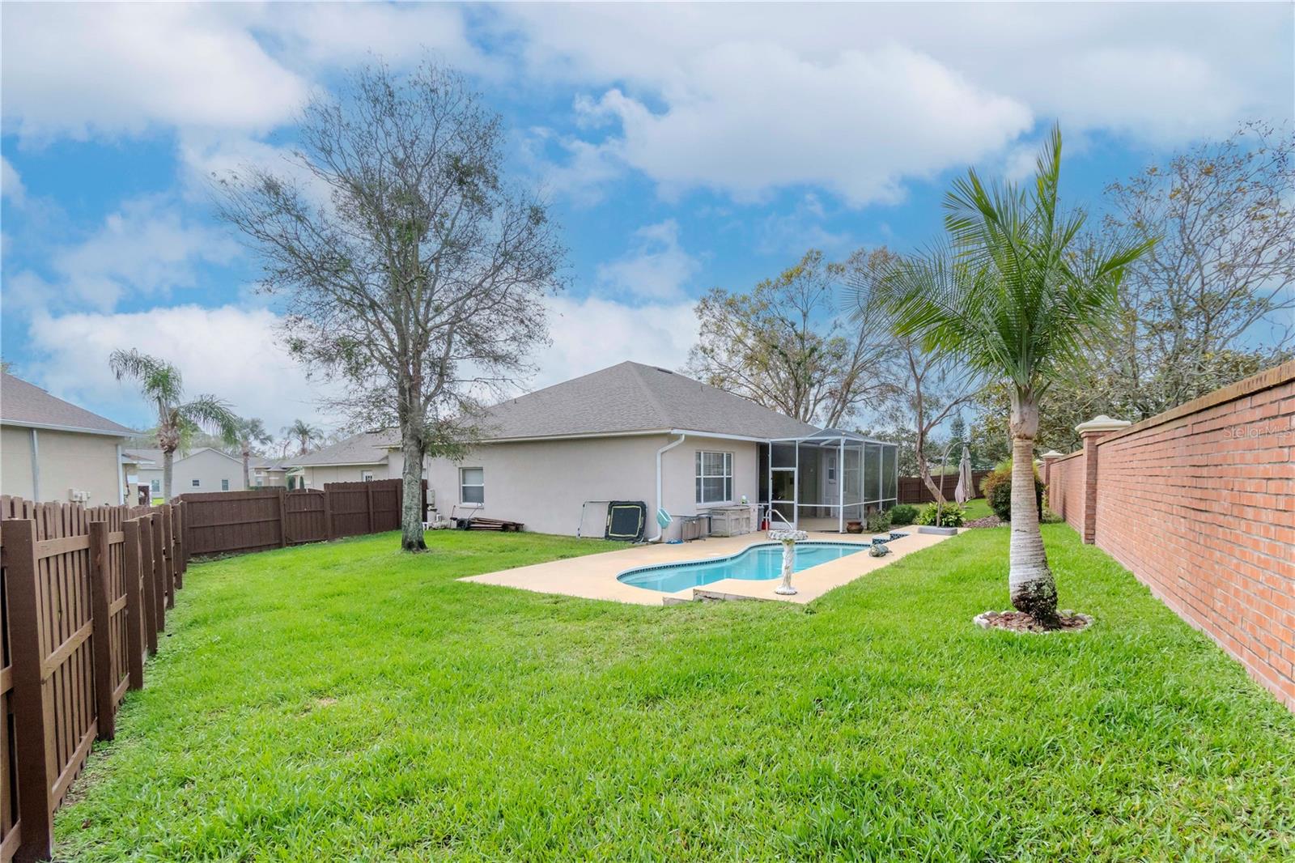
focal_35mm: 15
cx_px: 648
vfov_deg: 77.3
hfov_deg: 100.4
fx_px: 539
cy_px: 432
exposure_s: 1/1250
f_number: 7.1
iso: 500
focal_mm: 10
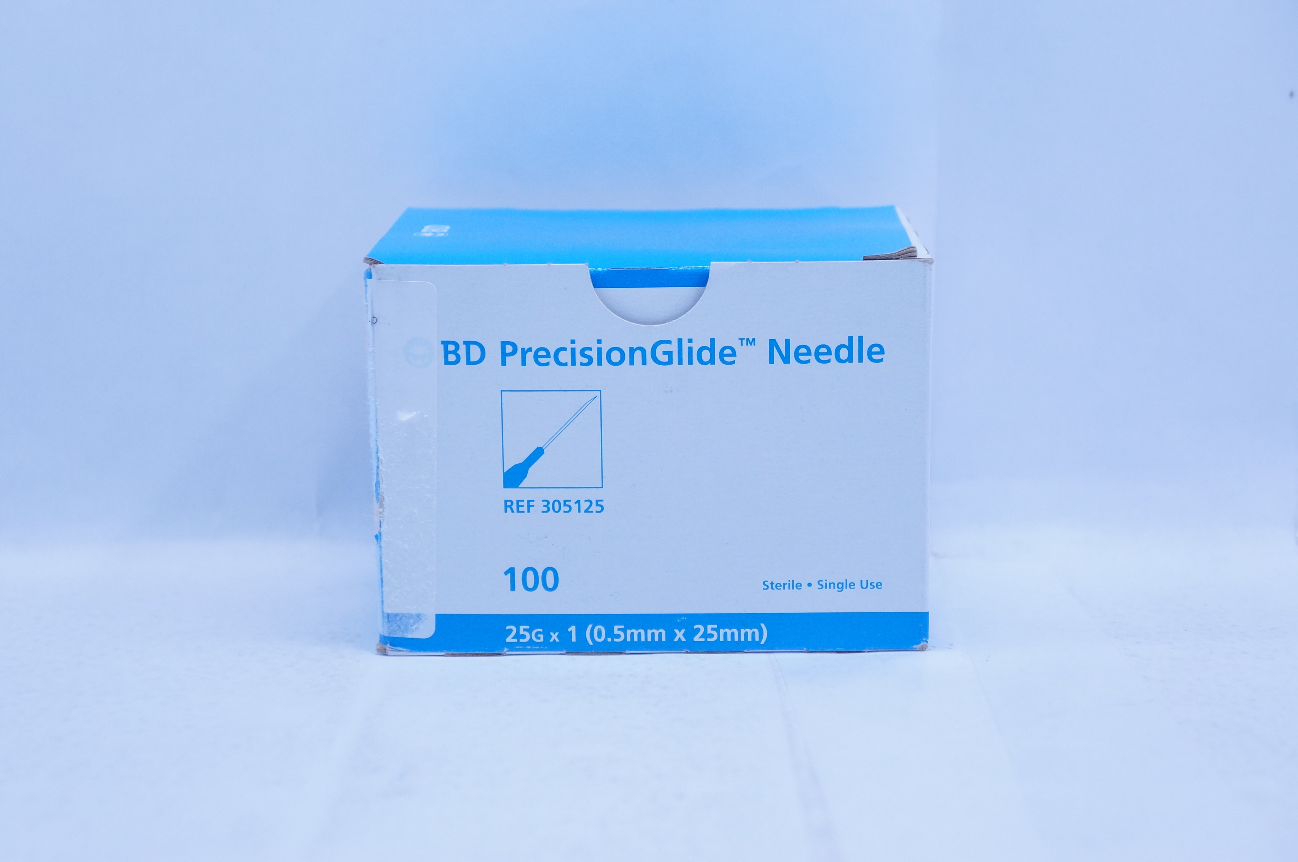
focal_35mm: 75
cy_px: 431
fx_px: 2701
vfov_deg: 18.1
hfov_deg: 27.0
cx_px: 649
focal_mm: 50
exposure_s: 1/250
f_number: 5
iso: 800
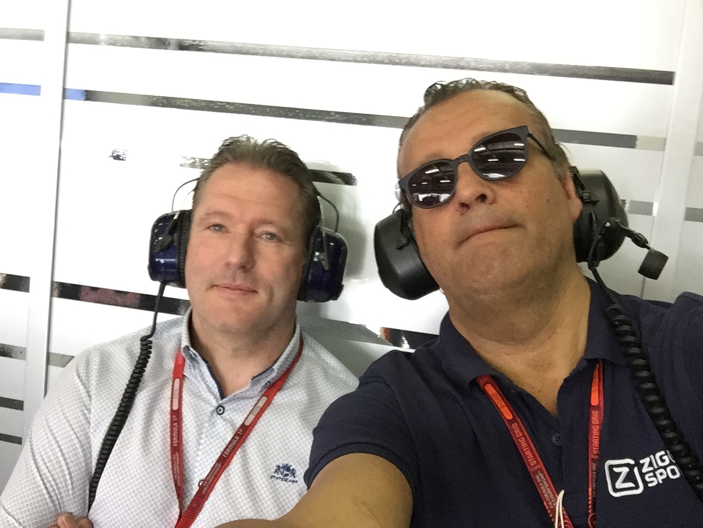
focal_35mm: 31
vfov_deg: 45.4
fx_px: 630
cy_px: 264
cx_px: 352
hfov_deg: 58.4
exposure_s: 1/33
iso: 160
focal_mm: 2.65
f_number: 2.2
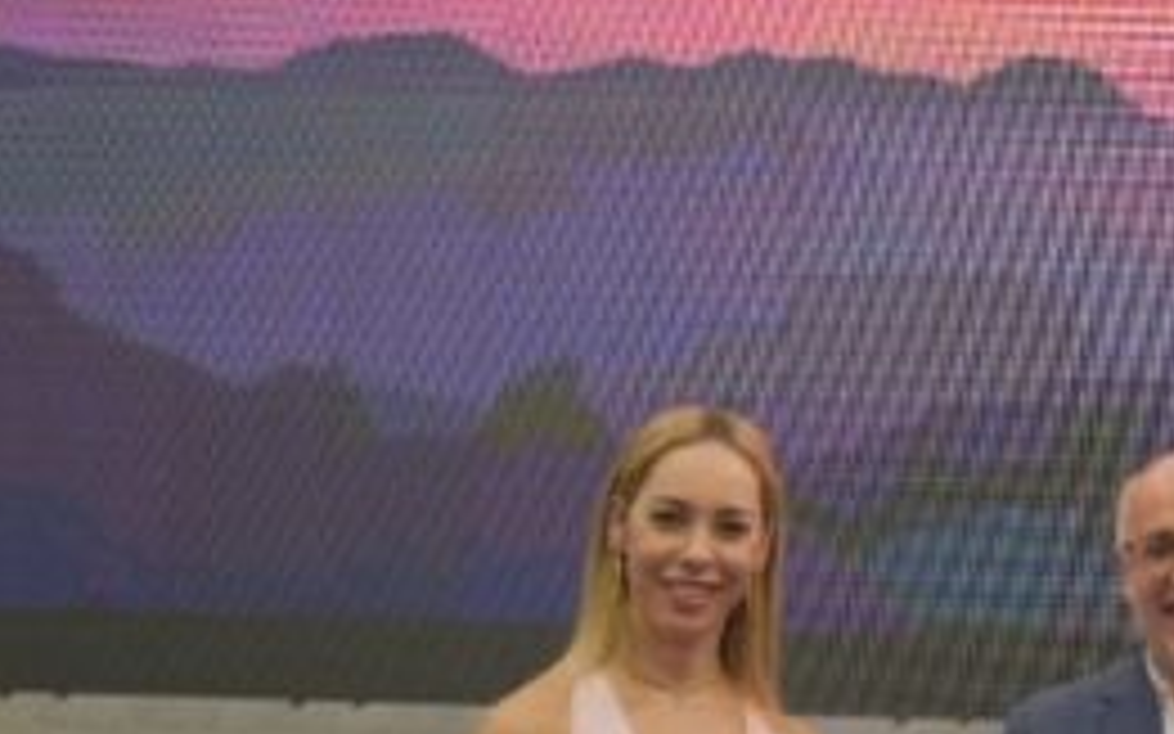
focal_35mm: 72
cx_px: 1507
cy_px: 428
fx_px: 2303
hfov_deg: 25.0
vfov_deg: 18.1
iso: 640
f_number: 1.4
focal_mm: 16
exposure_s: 1/400
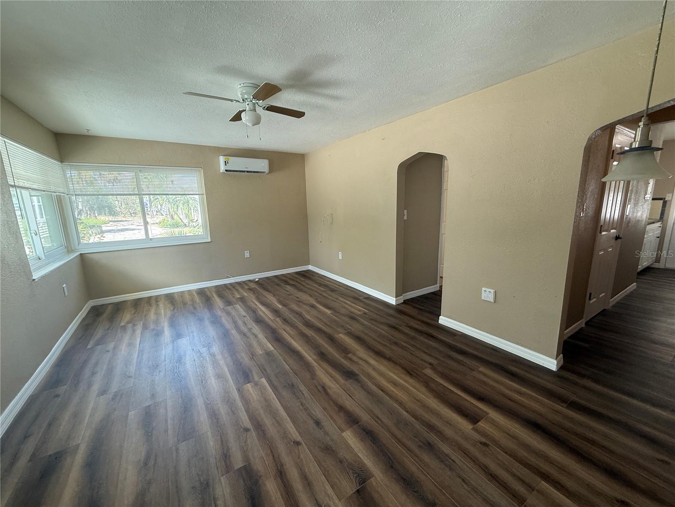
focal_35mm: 14
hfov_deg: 102.1
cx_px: 338
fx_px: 273
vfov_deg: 85.7
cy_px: 254
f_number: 2.2
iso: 160
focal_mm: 2.22
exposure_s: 1/120
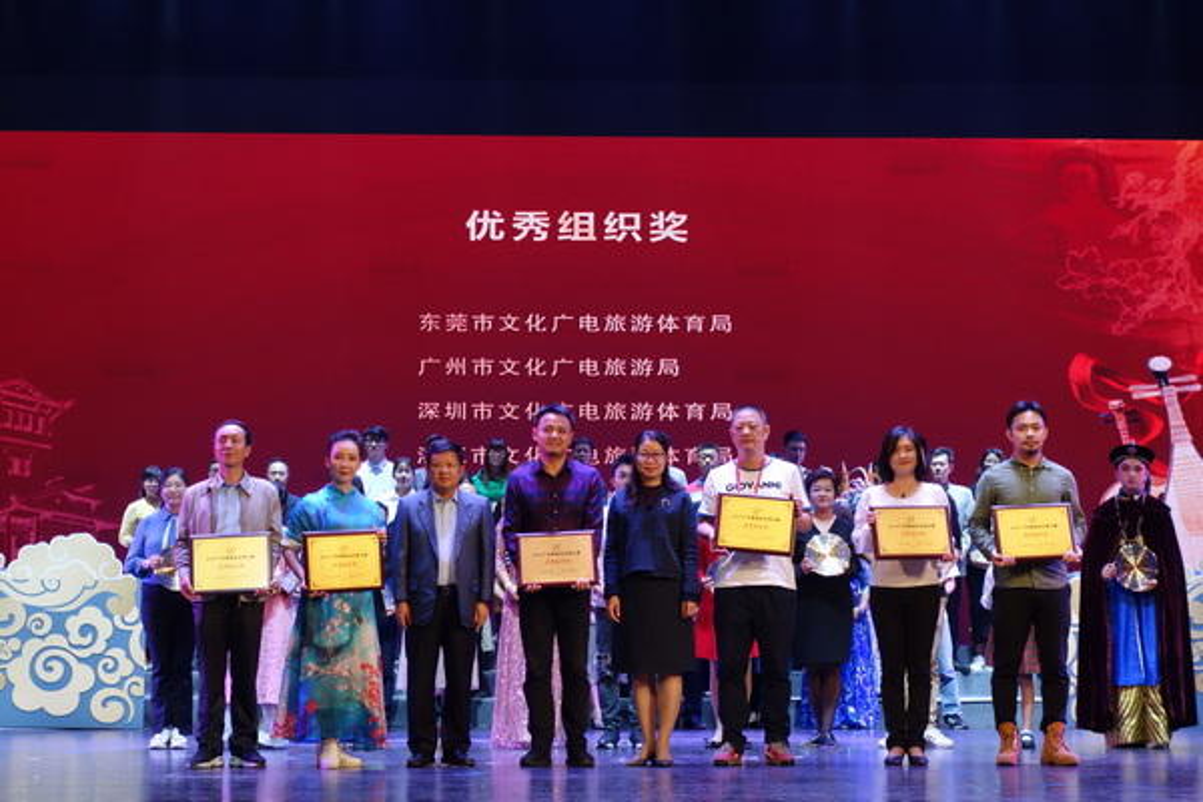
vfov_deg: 18.7
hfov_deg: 27.7
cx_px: 602
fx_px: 2439
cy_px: 401
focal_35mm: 73
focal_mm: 27.22
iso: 800
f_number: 4
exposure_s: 1/160
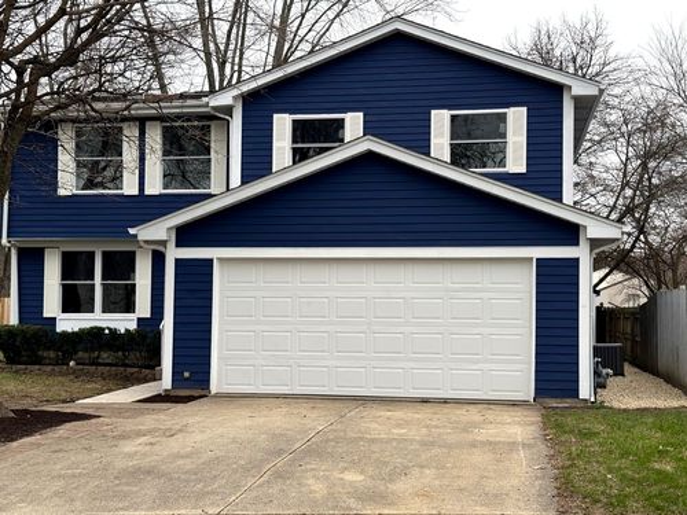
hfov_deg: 39.7
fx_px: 953
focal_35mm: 48
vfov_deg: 30.3
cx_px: 344
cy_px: 258
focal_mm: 6.76
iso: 64
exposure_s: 1/366
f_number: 1.78
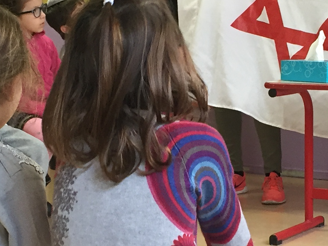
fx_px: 1033
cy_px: 172
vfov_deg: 13.6
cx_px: 215
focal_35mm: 109
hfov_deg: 18.0
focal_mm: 4.15
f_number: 2.2
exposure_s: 1/33
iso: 125
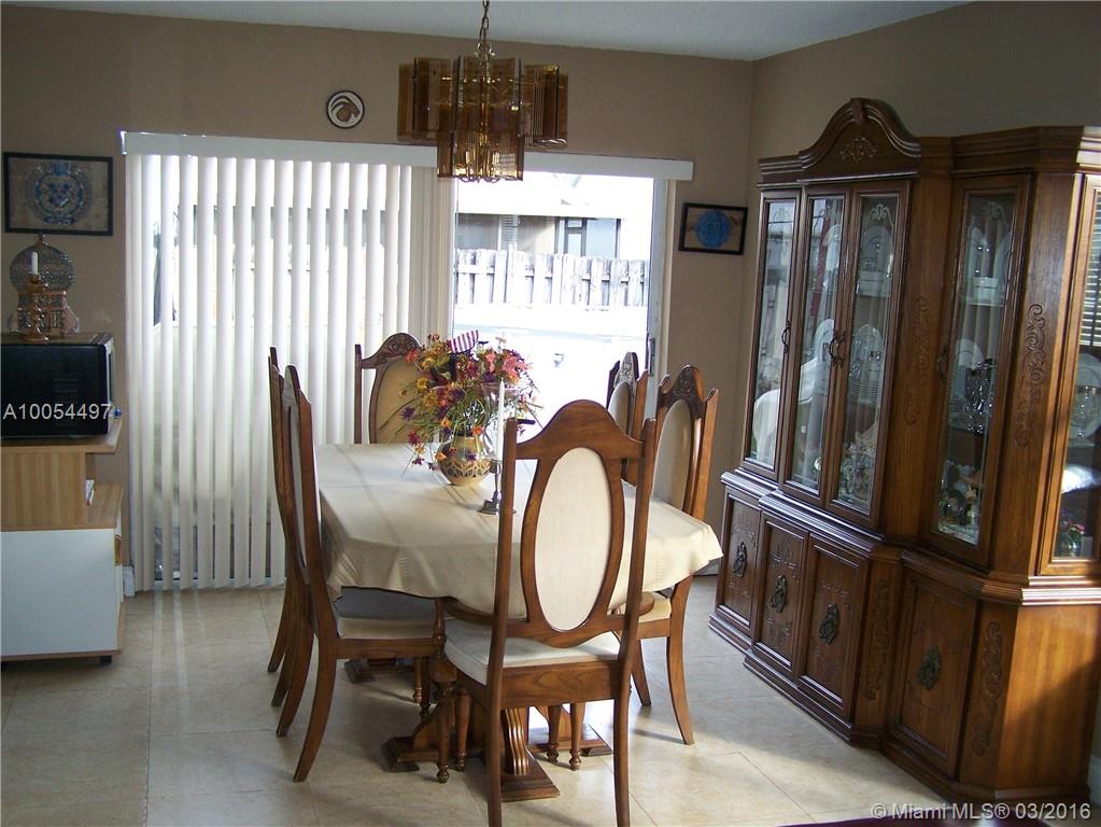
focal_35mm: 38
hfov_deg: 49.0
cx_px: 550
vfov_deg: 37.7
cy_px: 414
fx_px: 1209
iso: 160
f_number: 2.8
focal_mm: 6.3
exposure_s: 1/60
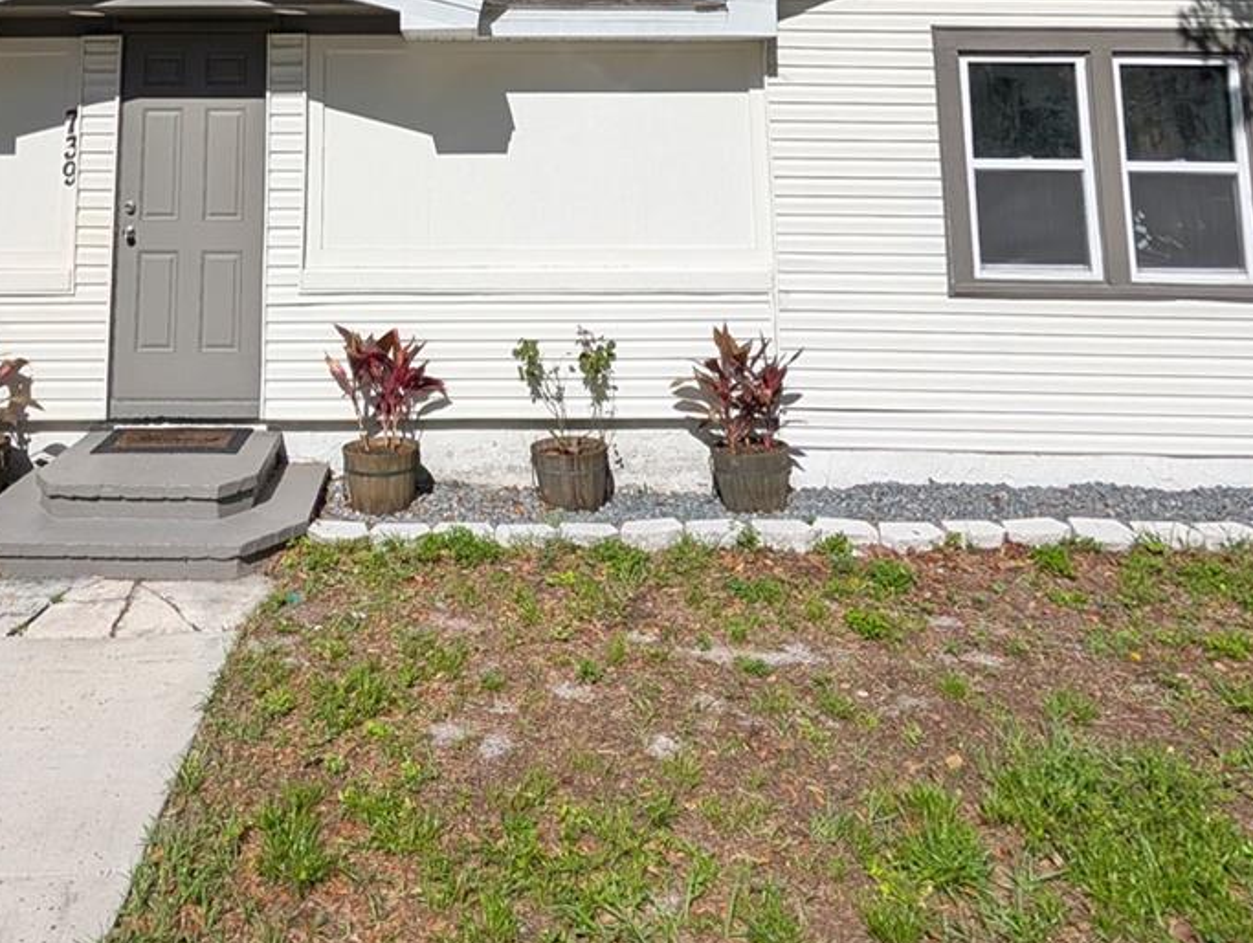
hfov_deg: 62.3
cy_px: 0
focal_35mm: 28
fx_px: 1015
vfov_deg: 42.9
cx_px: 451
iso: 56
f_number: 1.7
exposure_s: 1/5319
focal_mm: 2.02
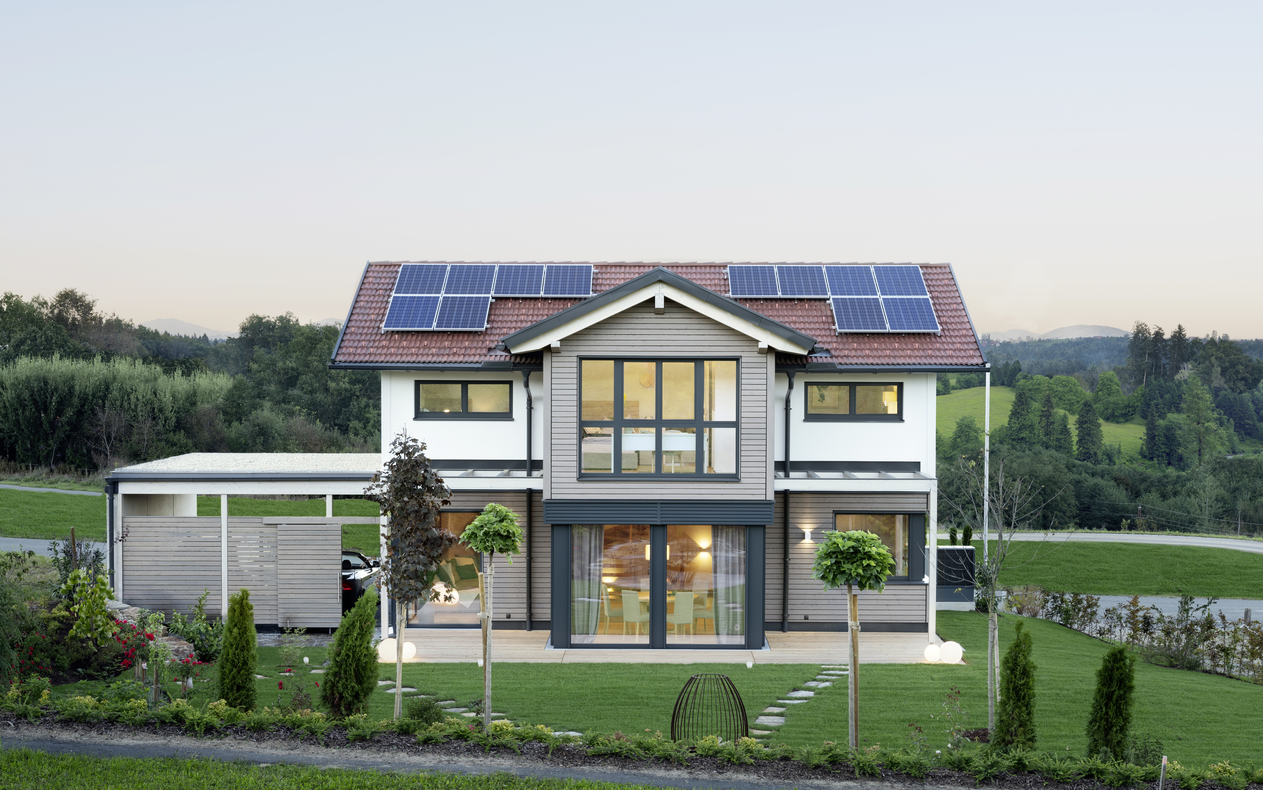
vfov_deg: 23.5
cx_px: 632
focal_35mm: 55
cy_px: 436
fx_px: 1893
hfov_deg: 36.9
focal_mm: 64
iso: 100
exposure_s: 1/4
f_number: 16
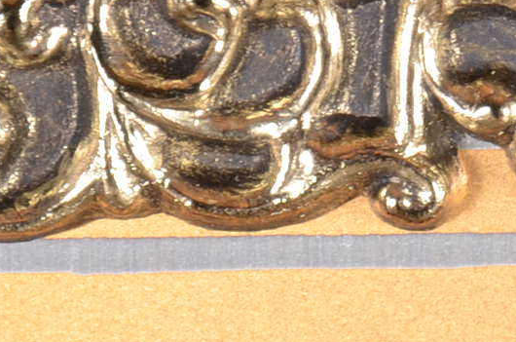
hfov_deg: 2.8
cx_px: 628
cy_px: -82
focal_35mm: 732
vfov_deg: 1.9
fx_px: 10475
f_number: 9
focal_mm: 105
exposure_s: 1/60
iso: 125
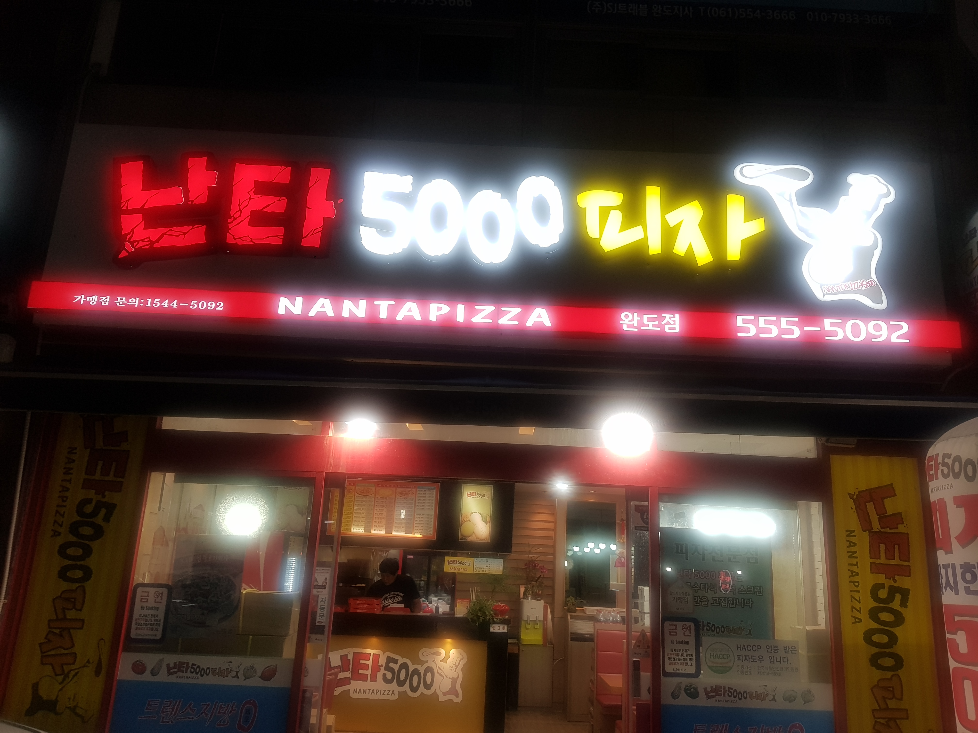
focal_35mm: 26
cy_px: 366
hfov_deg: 67.3
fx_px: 735
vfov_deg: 53.1
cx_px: 489
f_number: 1.7
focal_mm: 4.3
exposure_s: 1/60
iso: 50
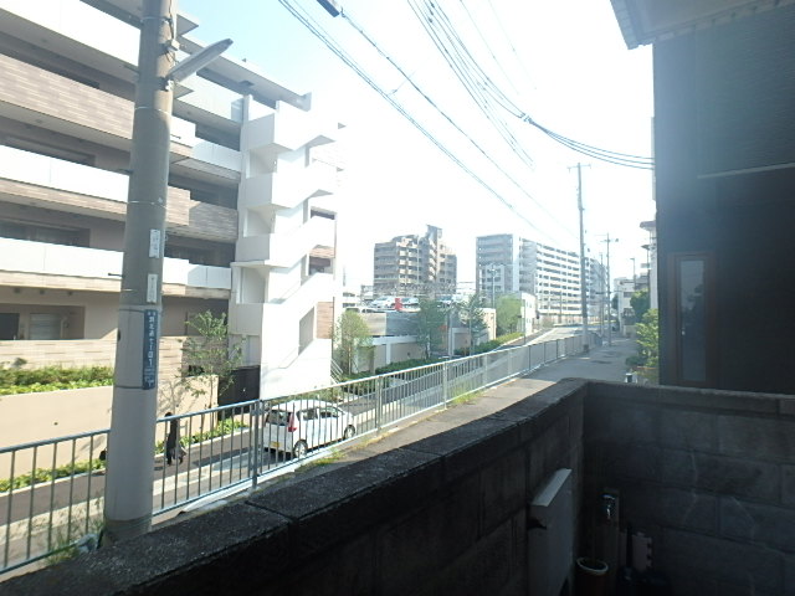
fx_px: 482
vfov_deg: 63.4
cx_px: 398
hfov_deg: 79.0
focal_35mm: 21
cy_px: 298
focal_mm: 3.7
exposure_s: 1/400
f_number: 3.5
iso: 125
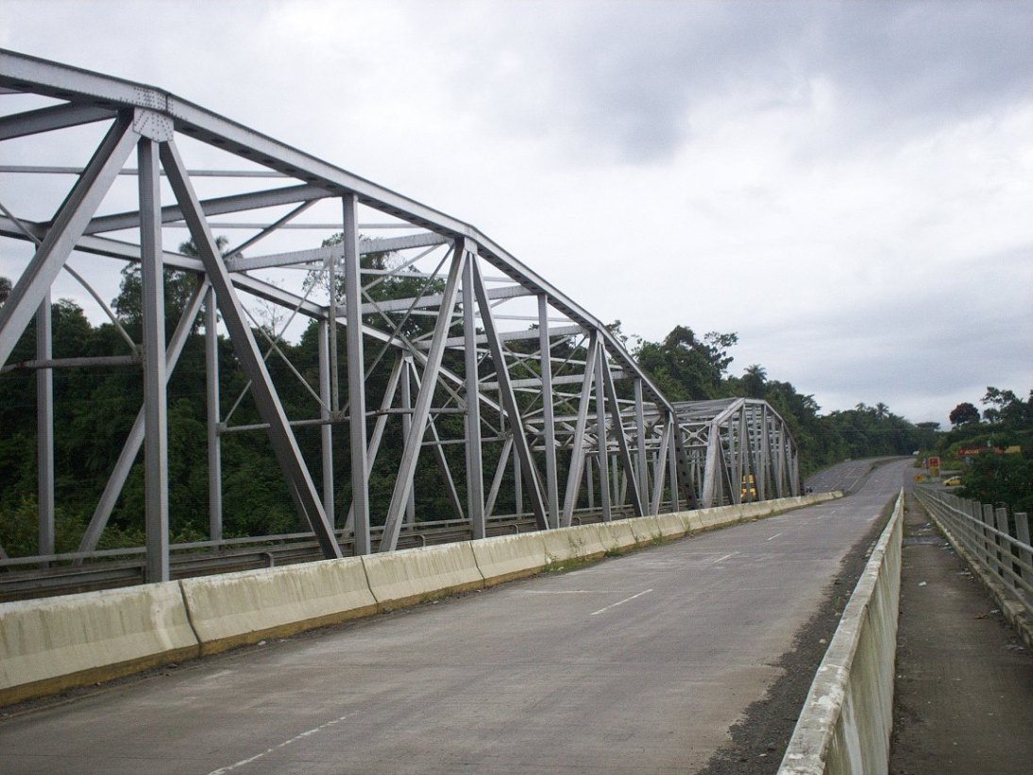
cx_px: 516
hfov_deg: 51.3
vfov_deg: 39.7
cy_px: 388
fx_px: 1075
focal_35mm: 36
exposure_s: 1/468
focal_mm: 6
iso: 100
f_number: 4.5
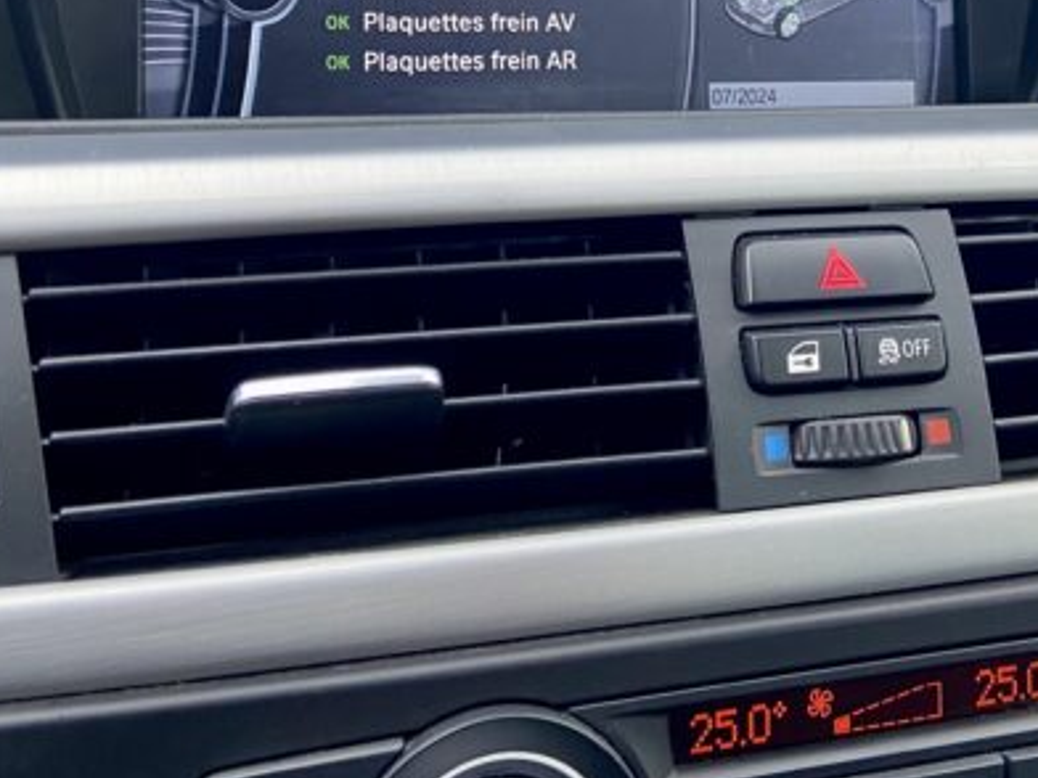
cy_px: 56
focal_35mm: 53
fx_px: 1589
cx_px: 688
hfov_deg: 35.8
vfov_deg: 26.5
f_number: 1.8
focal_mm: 4.25
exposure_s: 1/80
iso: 125
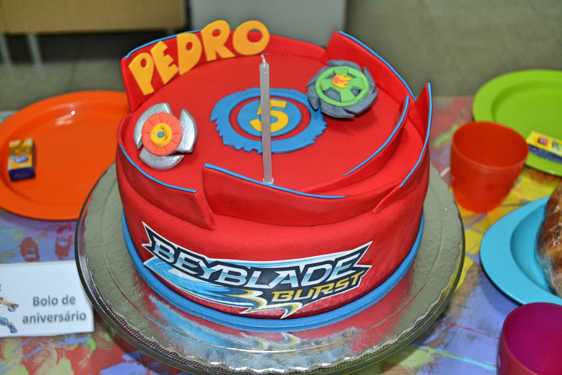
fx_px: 703
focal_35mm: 45
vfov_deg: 29.9
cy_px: 188
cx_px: 281
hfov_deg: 43.6
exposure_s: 1/60
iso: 900
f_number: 4.2
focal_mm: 30
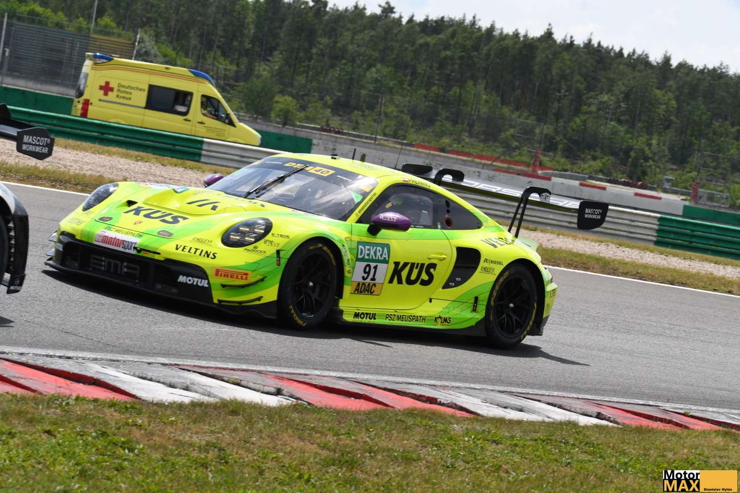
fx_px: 2775
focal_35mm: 135
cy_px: 246
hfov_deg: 15.2
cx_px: 370
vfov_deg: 10.2
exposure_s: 1/640
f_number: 6.3
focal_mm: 90
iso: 100
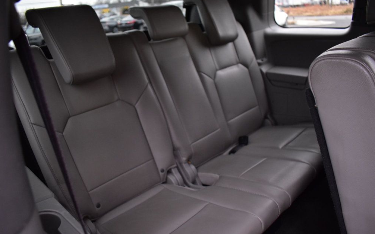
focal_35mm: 28
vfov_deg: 44.5
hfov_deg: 66.5
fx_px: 286
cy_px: 122
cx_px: 189
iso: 1600
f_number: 3.5
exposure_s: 1/13
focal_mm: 18
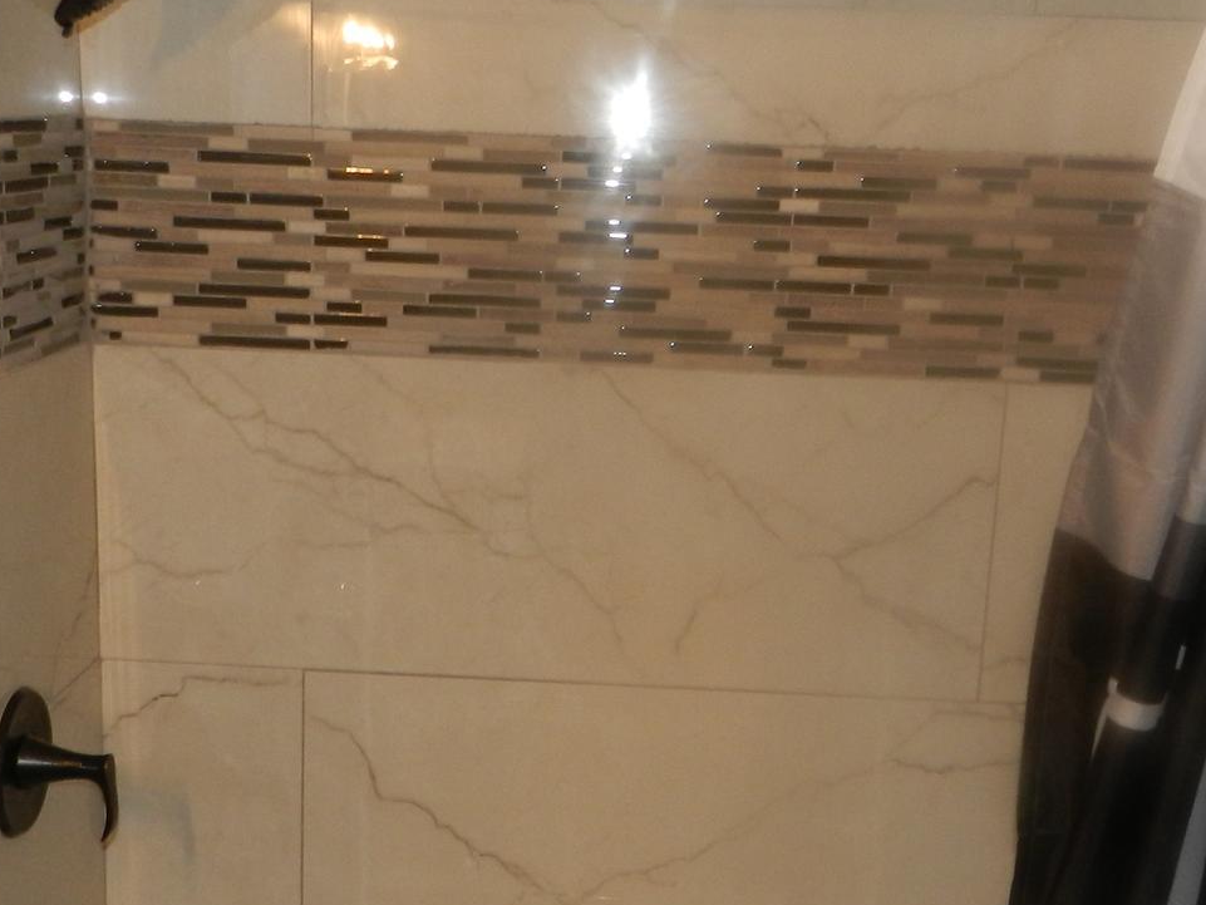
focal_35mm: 49
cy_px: 522
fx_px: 1707
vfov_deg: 29.6
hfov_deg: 38.9
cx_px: 584
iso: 200
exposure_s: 1/30
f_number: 3.4
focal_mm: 4
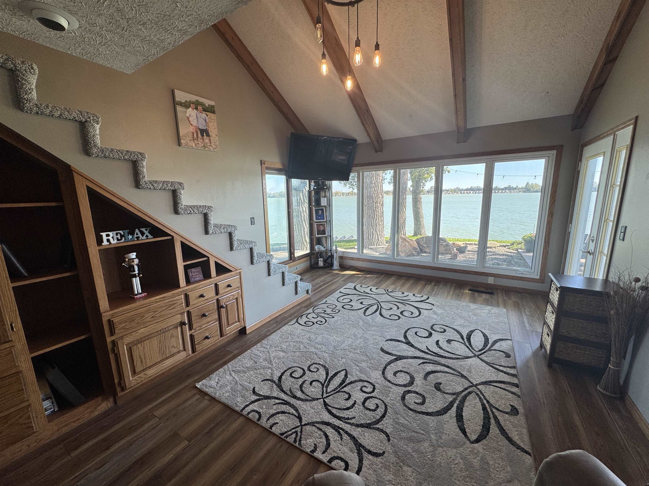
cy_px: 243
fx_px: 262
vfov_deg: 85.7
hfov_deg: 102.1
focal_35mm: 14
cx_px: 324
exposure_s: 1/120
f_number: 2.2
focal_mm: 2.22
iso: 64
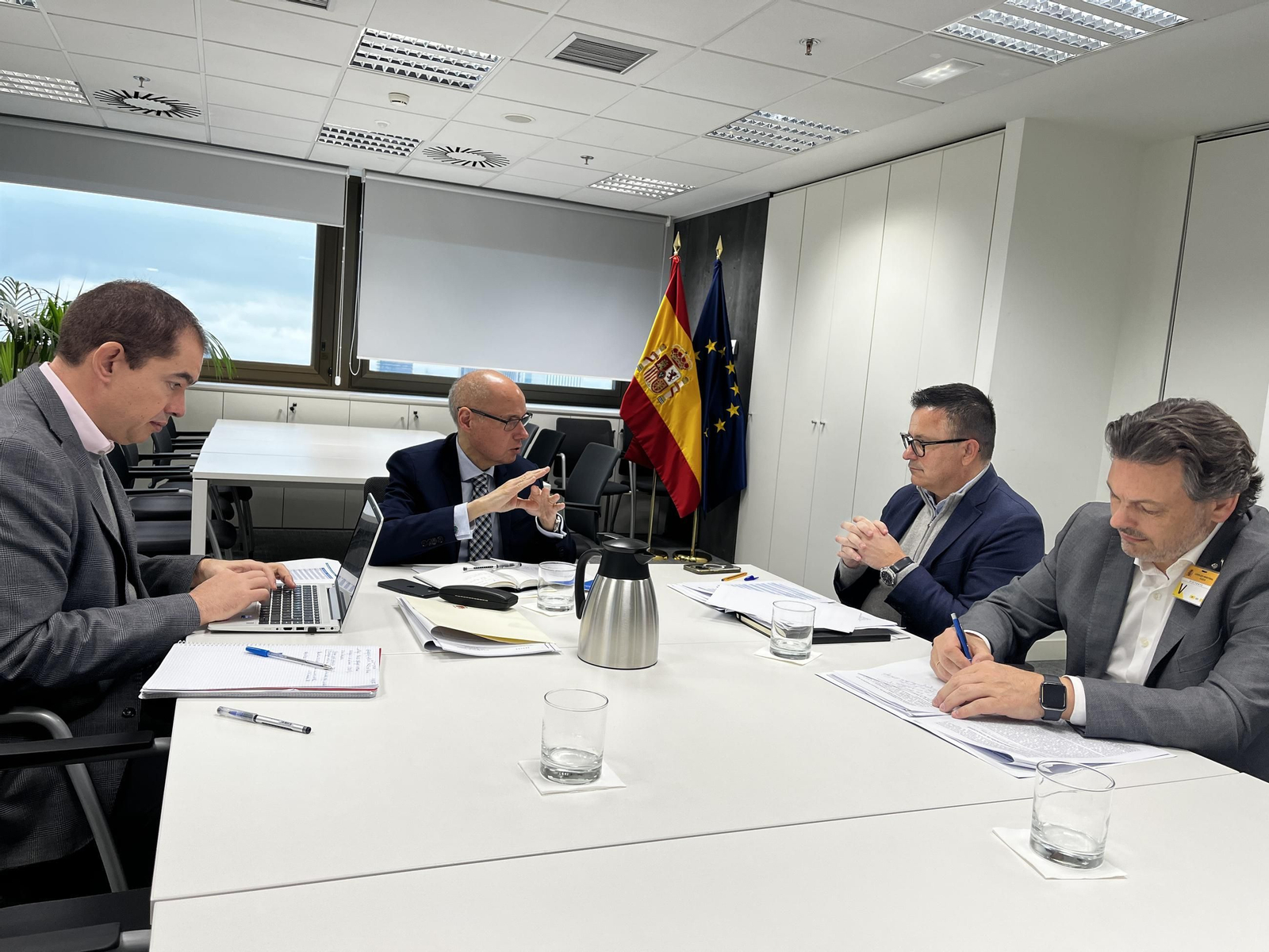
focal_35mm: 26
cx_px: 634
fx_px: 953
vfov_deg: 53.1
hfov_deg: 67.3
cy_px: 476
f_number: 1.6
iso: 50
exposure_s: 1/101
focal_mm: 5.1
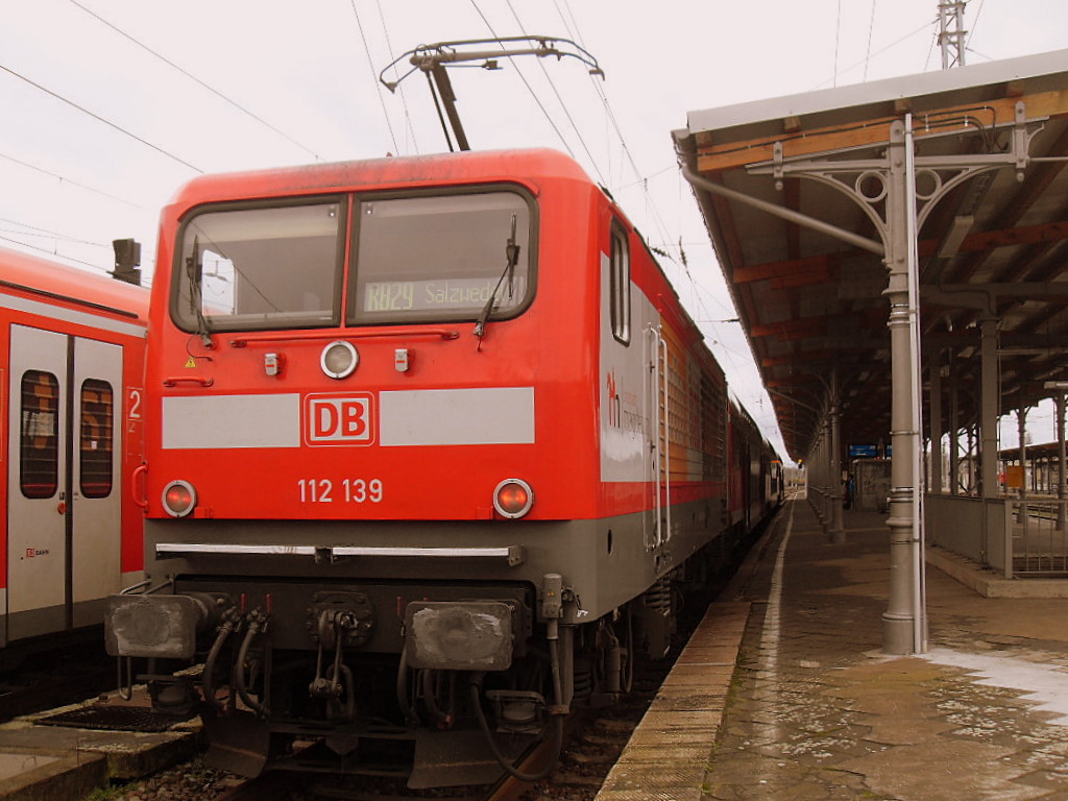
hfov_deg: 54.0
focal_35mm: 34
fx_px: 1049
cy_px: 400
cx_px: 534
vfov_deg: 41.8
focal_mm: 6.3
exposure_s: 1/125
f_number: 2.8
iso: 80
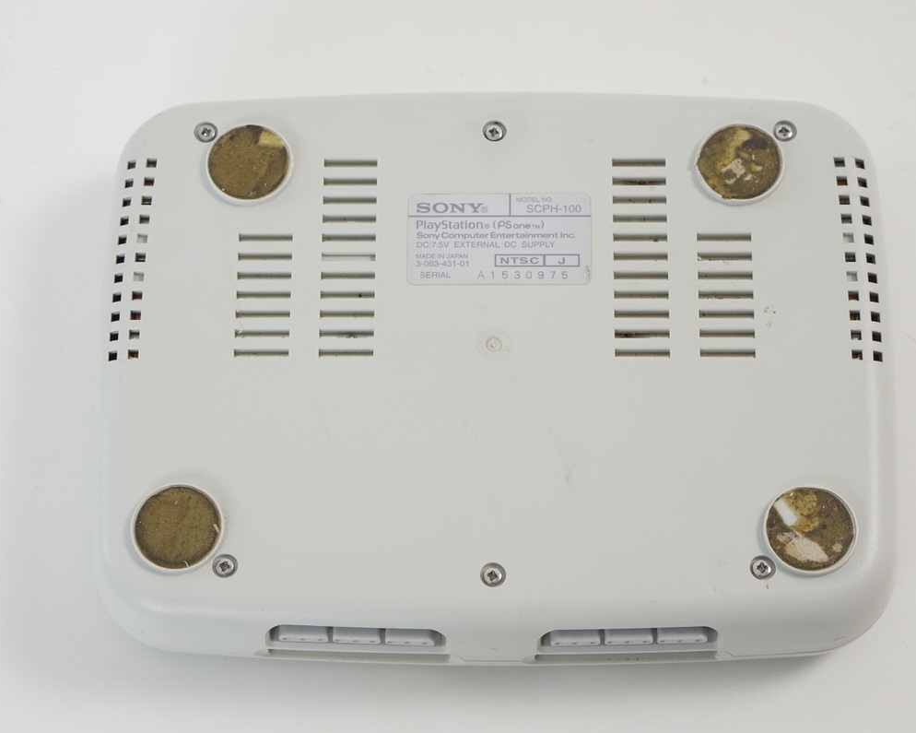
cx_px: 473
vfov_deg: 18.1
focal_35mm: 85
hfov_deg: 22.5
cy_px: 368
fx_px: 2304
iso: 800
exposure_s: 1/80
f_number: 6.3
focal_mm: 50
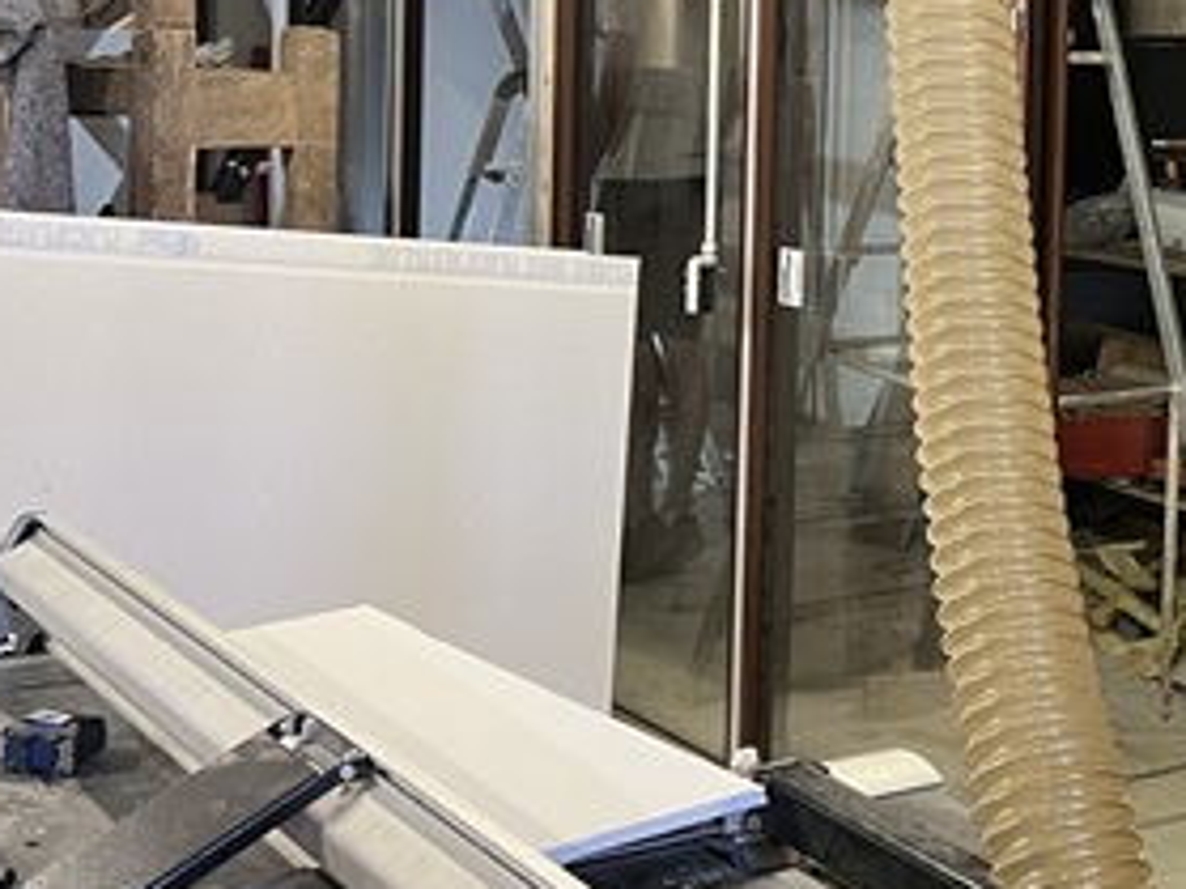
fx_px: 2397
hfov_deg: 25.6
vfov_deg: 20.6
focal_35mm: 70
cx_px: 1335
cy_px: 123
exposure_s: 1/50
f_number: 1.5
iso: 200
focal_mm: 5.7
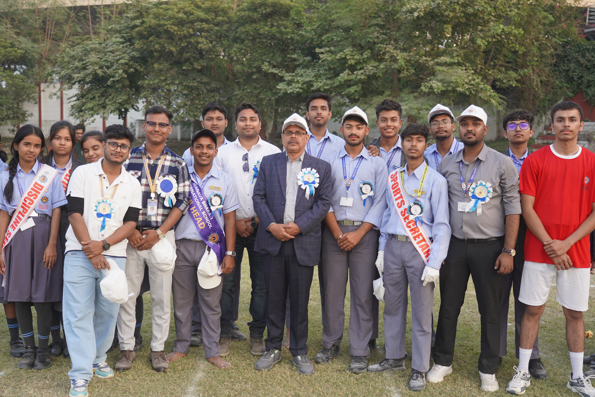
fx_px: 694
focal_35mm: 42
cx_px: 298
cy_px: 198
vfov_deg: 31.9
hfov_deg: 46.4
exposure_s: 1/160
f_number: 4
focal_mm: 42
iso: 160
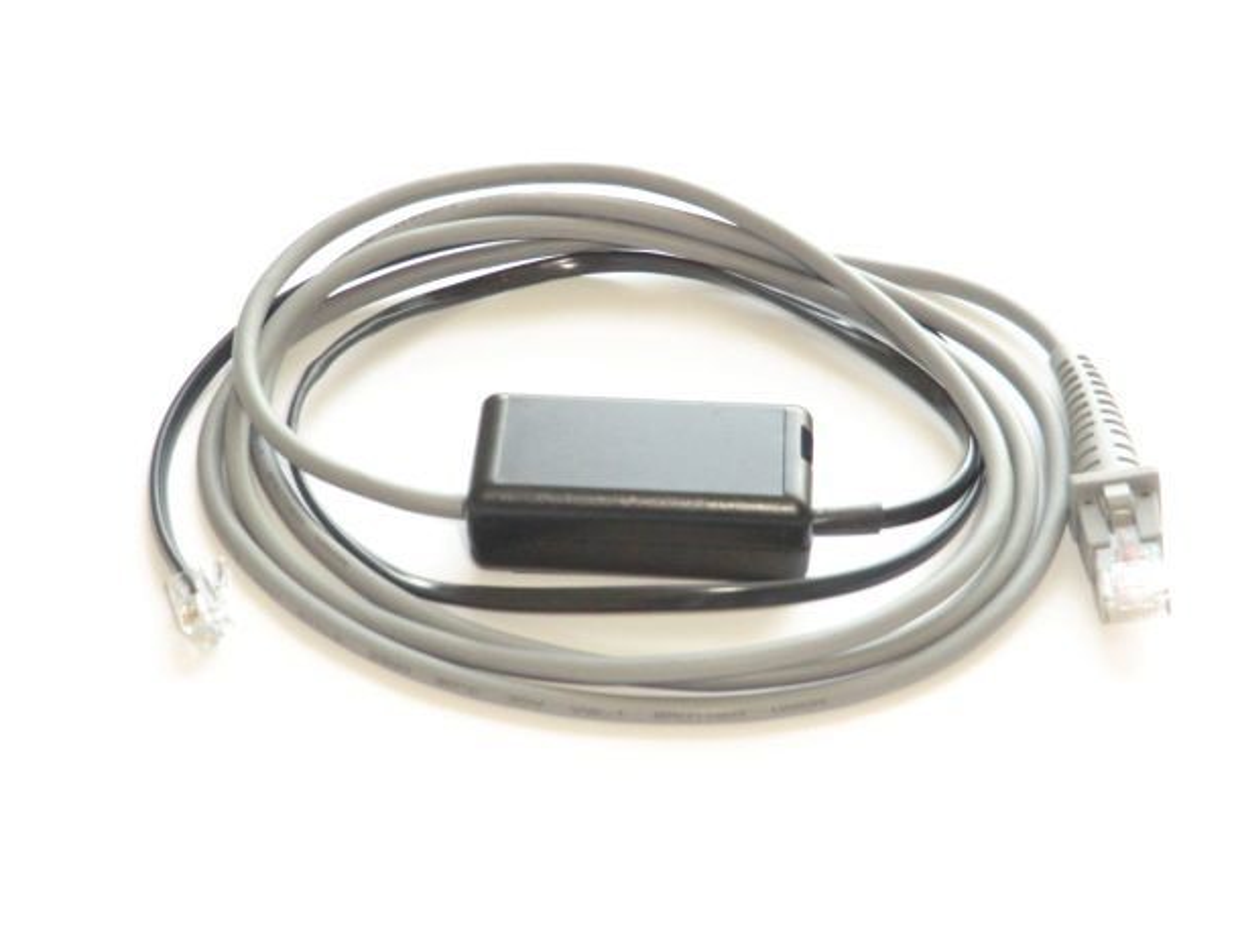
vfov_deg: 25.2
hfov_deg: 33.2
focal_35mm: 58
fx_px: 2067
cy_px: 455
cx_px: 638
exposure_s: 1/60
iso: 400
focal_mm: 9.8
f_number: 4.2
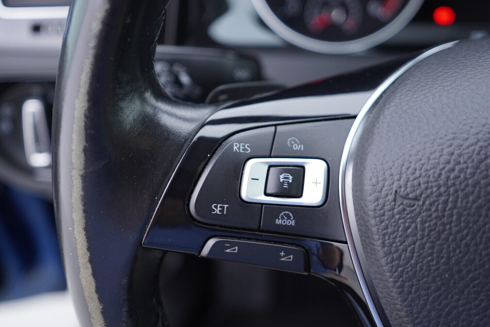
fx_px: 490
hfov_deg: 53.1
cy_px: 164
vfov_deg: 36.9
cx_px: 245
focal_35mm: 36
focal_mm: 24
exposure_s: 1/40
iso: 200
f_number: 2.8
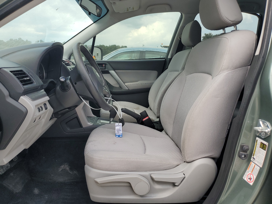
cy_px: 102
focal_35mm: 26
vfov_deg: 53.1
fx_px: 204
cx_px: 136
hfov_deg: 67.3
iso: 50
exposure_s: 1/667
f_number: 1.5
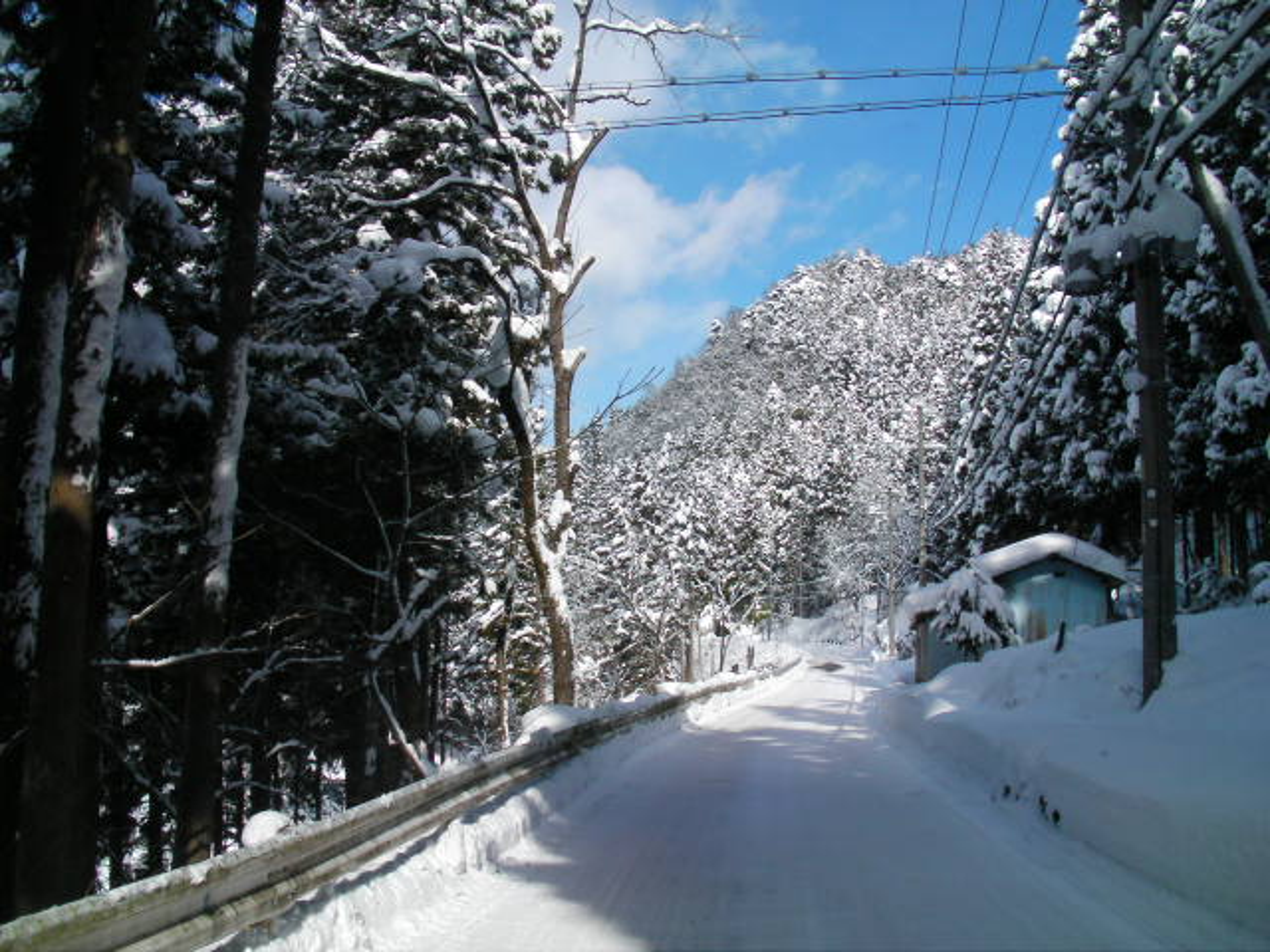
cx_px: 635
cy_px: 476
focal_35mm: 38
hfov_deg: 49.0
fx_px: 1394
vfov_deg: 37.7
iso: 50
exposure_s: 1/360
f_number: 4.5
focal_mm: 6.3
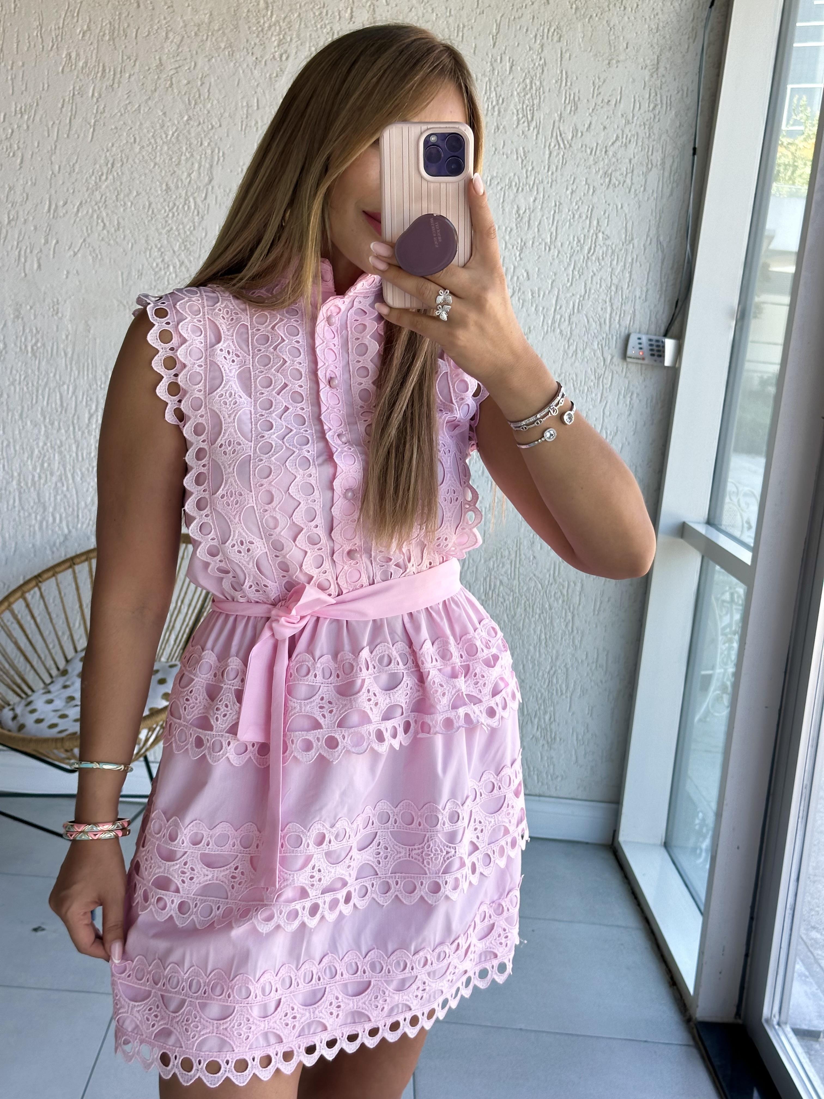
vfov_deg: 39.7
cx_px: 412
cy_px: 550
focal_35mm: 48
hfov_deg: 30.3
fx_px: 1523
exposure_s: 1/185
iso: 64
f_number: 1.78
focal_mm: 6.86
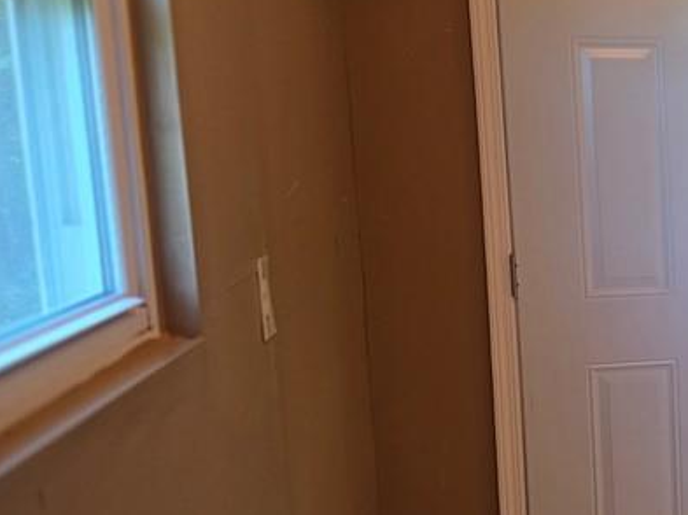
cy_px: 314
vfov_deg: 24.3
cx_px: 851
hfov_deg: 27.7
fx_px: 1191
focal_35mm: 60
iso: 400
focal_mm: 6.3
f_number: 1.7
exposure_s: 1/120
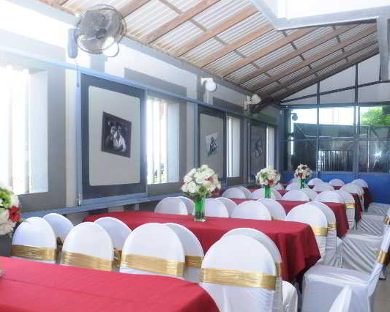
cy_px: 187
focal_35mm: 38
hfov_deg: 47.4
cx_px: 140
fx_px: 438
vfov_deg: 39.0
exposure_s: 1/125
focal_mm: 18
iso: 500
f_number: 5.6
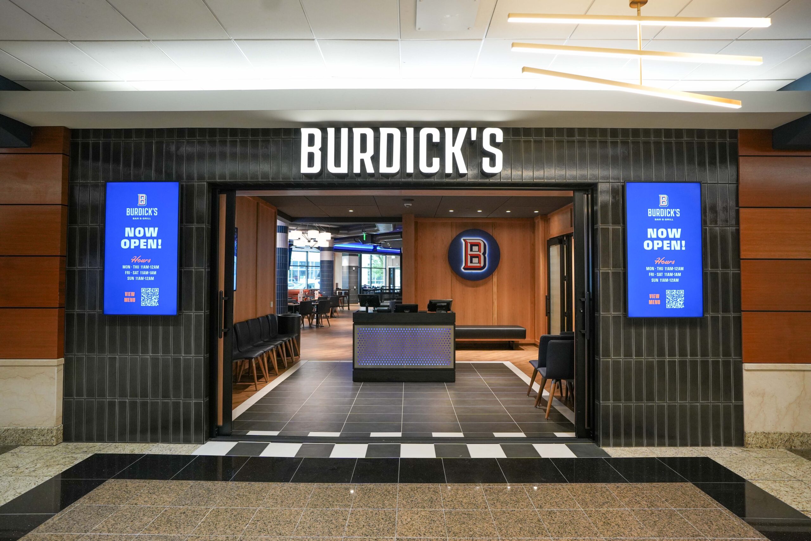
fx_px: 405
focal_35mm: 18
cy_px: 270
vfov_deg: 67.4
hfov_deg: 90.0
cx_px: 406
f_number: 3.2
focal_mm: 18
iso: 1600
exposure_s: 1/160
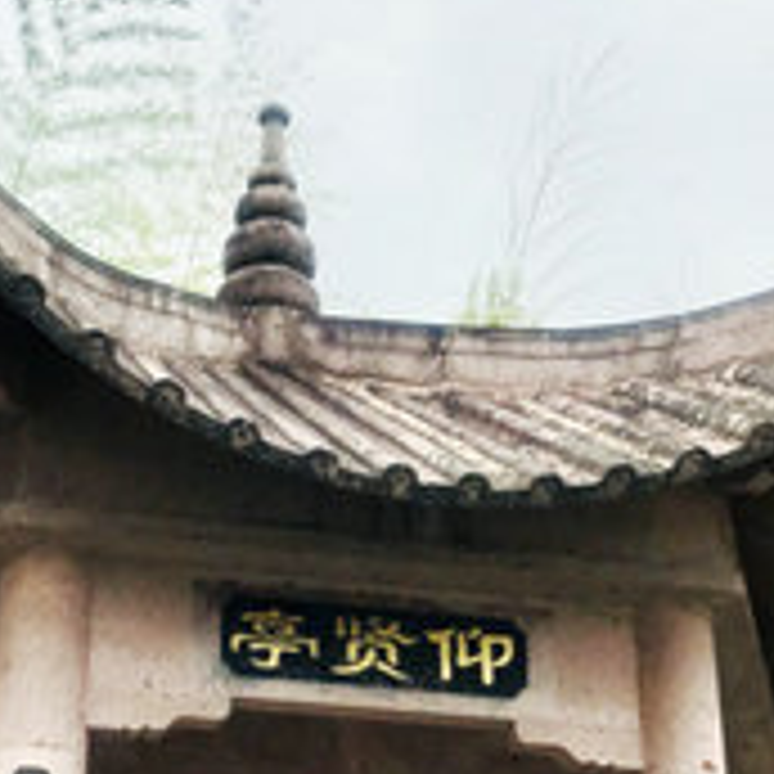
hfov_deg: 24.0
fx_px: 1821
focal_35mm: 72
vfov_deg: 23.5
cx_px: 367
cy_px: 662
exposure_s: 1/4367
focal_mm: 3.99
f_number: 1.8
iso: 20
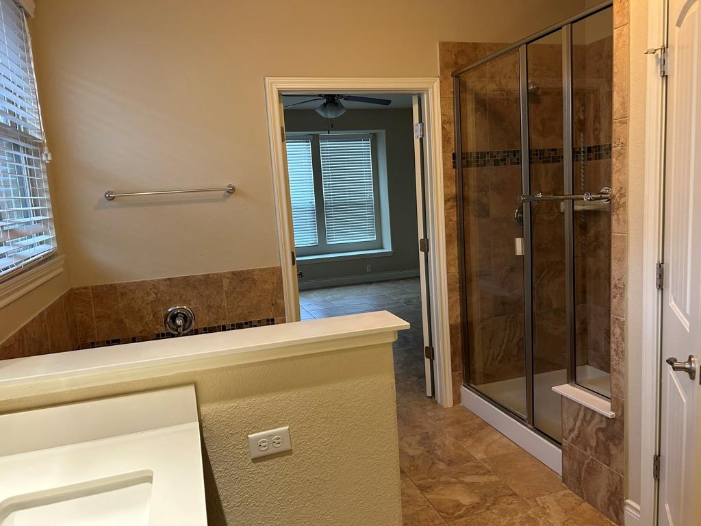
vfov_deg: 53.1
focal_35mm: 26
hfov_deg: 67.3
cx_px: 350
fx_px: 527
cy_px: 263
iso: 200
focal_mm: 5.7
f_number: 1.5
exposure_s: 1/60
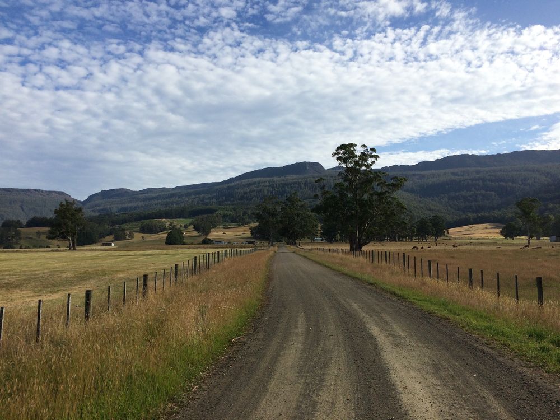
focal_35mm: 29
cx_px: 280
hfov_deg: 61.7
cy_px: 210
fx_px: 469
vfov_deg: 48.2
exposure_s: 1/2415
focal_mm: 4.15
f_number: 2.2
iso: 32
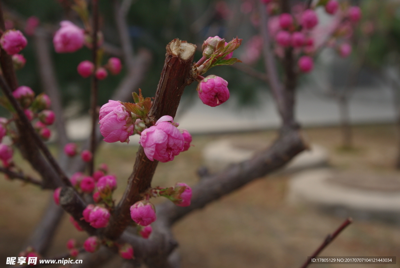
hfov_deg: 35.0
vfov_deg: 23.8
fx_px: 634
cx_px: 200
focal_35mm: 57
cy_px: 134
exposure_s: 1/180
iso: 200
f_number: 8
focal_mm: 37.5
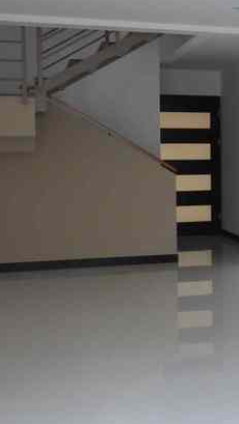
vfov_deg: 32.8
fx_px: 721
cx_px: 331
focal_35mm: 64
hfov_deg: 17.4
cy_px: 192
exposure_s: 1/60
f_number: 3.3
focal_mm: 5.29
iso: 200
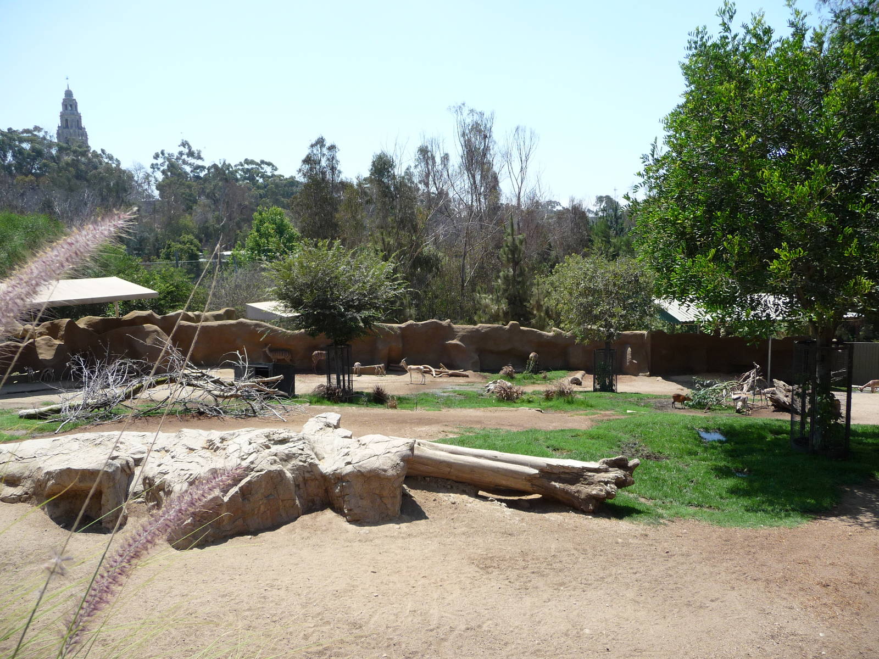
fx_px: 711
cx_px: 440
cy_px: 330
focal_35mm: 28
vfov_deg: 49.7
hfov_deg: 63.4
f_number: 3.3
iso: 100
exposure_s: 1/640
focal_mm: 4.7
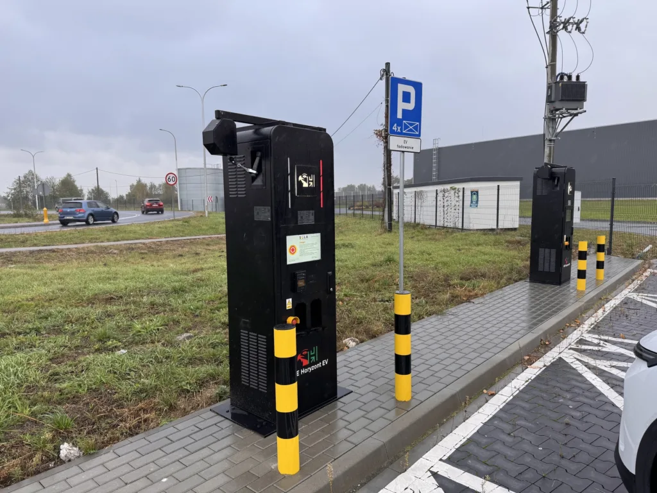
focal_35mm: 24
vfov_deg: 56.8
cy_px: 246
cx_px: 328
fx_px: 456
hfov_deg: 71.6
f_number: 1.78
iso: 64
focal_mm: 6.76
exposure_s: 1/121
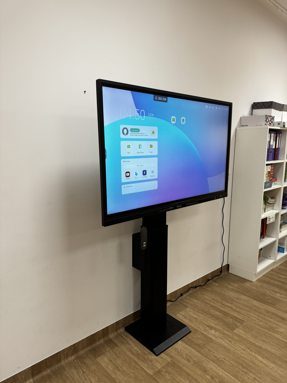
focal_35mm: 24
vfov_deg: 71.6
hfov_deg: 56.8
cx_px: 144
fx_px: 265
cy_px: 192
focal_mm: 6.86
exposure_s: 1/121
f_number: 1.78
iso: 125
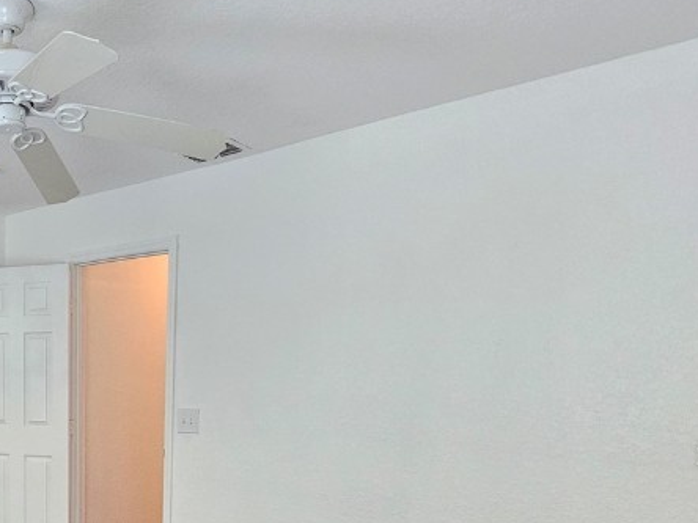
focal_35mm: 30
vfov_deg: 43.4
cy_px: 454
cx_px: 39
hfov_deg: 51.2
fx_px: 605
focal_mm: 2.2
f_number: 2.2
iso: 320
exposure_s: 1/100
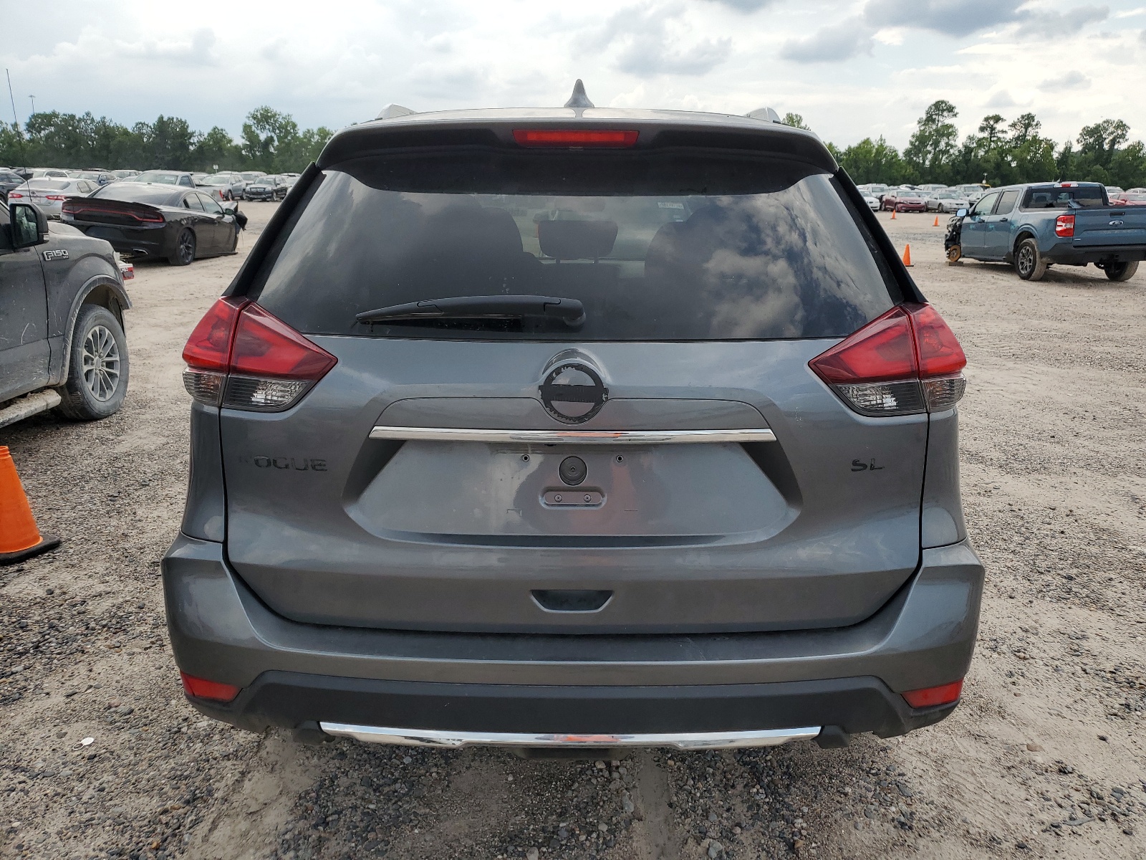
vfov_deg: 53.1
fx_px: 861
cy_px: 430
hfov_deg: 67.3
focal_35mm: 26
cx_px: 573
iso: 50
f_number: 1.5
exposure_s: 1/2500
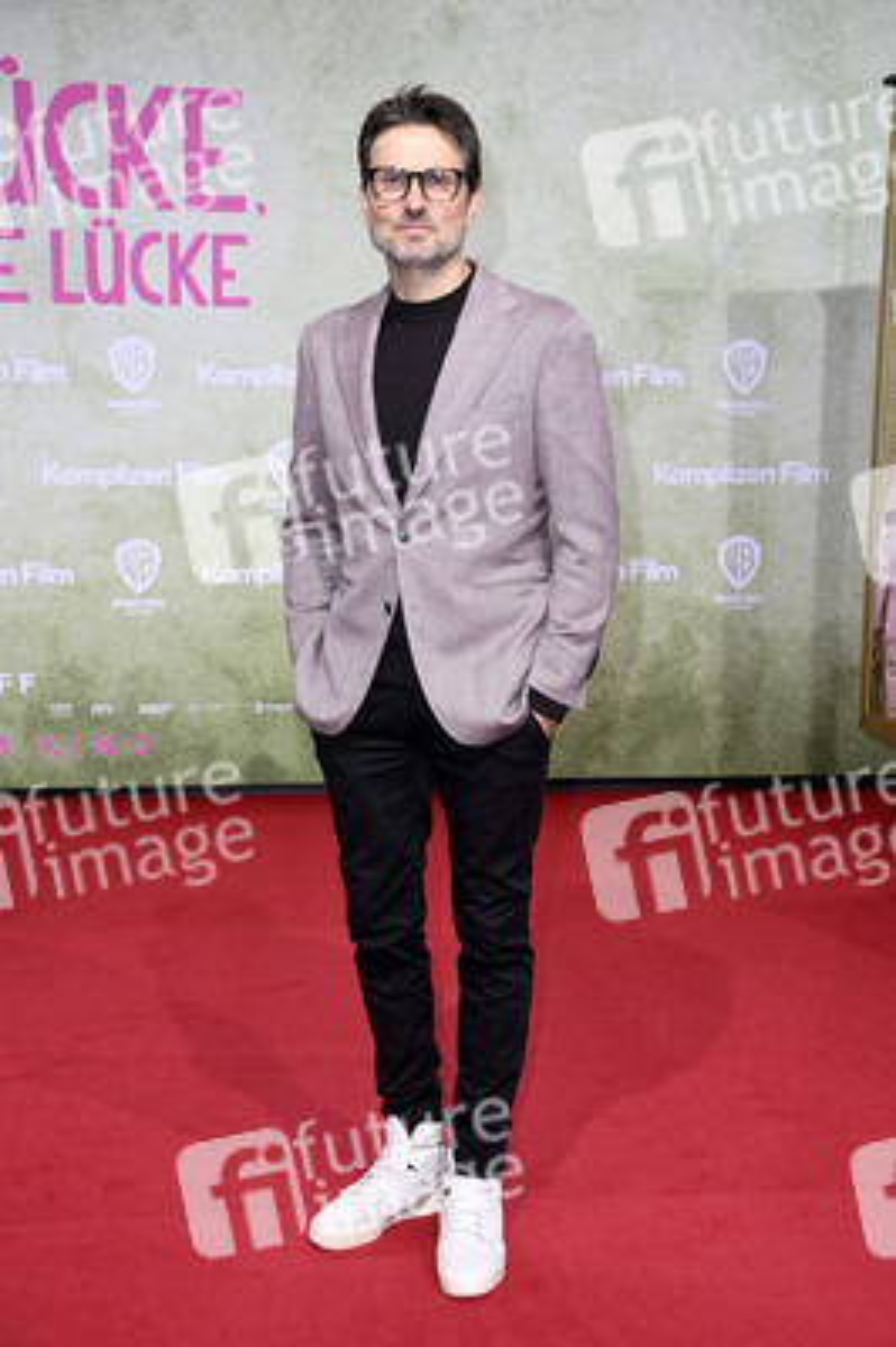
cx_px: 448
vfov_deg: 41.1
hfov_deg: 28.0
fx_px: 1795
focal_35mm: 48
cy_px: 674
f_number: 5.6
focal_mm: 48
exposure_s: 1/250
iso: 640
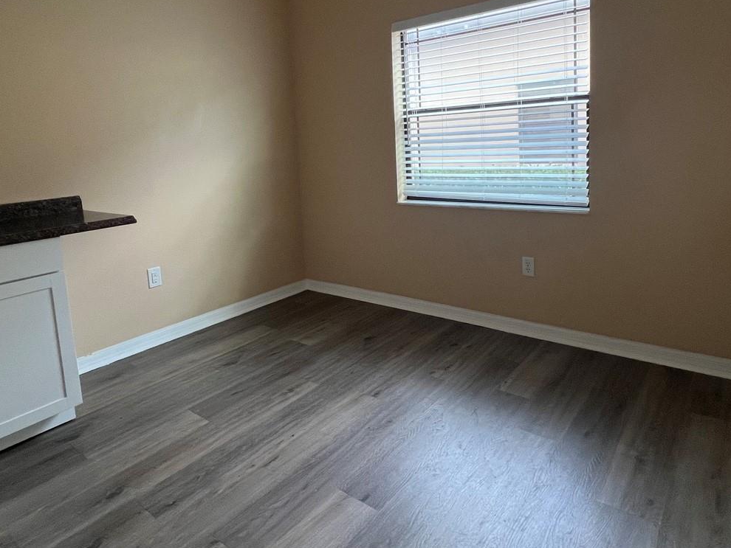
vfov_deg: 62.4
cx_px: 396
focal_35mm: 21
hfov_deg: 78.8
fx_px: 444
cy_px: 197
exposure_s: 1/99
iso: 200
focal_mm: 1.57
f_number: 1.8
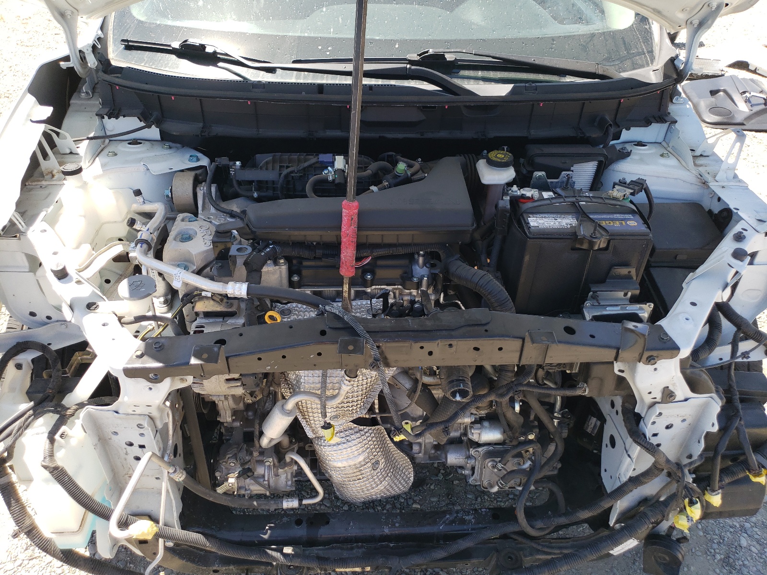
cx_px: 384
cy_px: 288
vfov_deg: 53.1
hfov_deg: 67.3
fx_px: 576
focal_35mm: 26
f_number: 1.5
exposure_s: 1/833
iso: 50
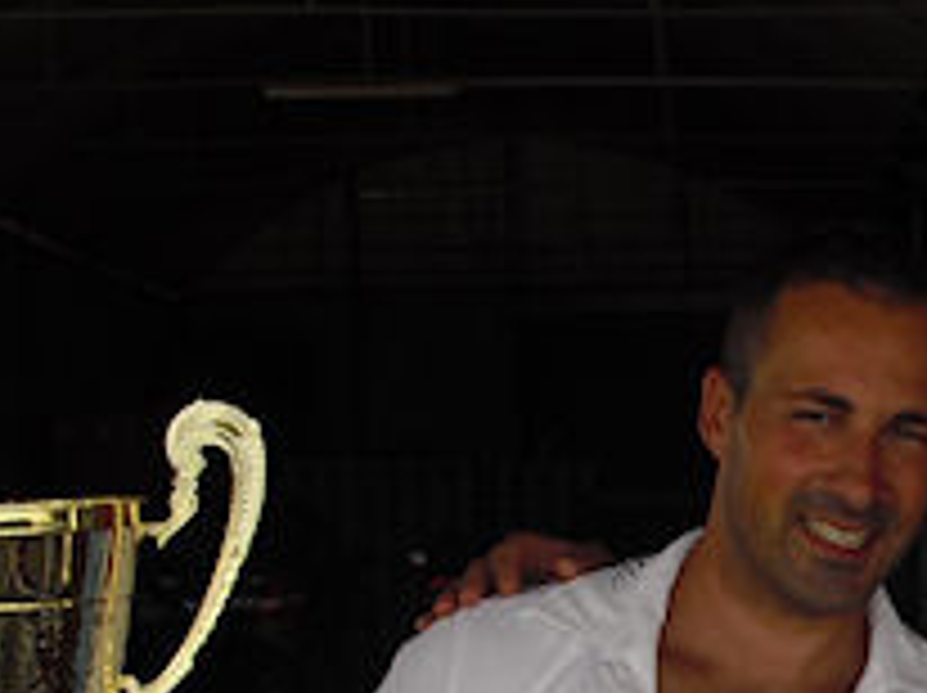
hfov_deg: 18.7
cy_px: 904
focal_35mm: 103
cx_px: 896
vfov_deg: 13.8
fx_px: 2755
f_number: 7.8
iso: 64
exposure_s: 1/100
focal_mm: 6.3
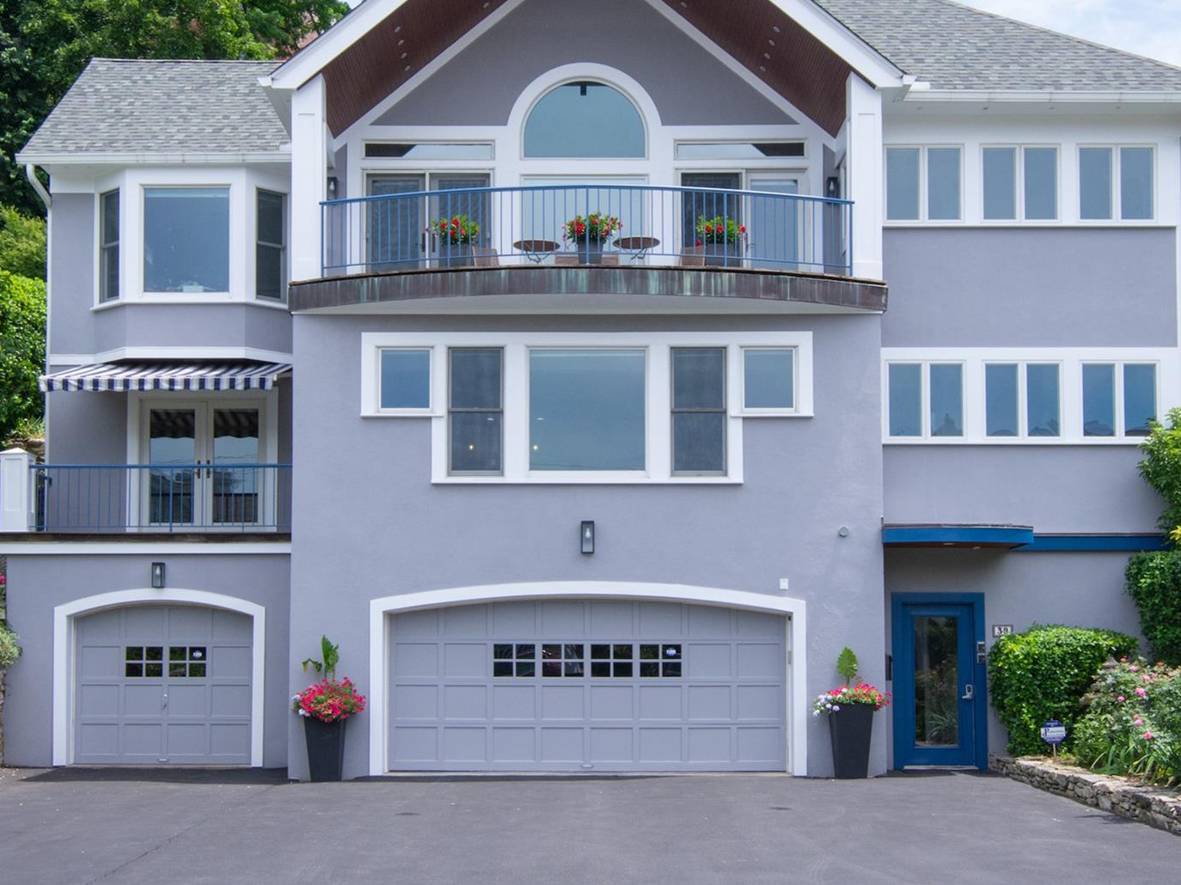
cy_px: 300
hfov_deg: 43.9
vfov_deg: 33.3
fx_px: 1467
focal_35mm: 43
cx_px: 603
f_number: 14
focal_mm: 20
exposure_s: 1/250
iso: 640
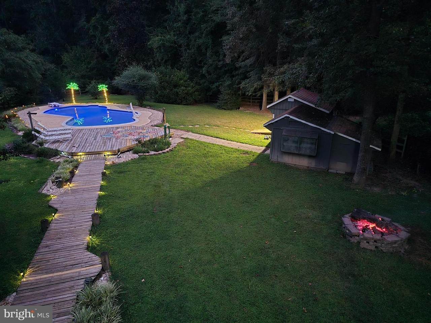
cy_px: 162
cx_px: 216
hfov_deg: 73.9
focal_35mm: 23
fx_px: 286
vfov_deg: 58.9
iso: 3200
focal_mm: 6.3
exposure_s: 1/10.9
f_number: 1.7
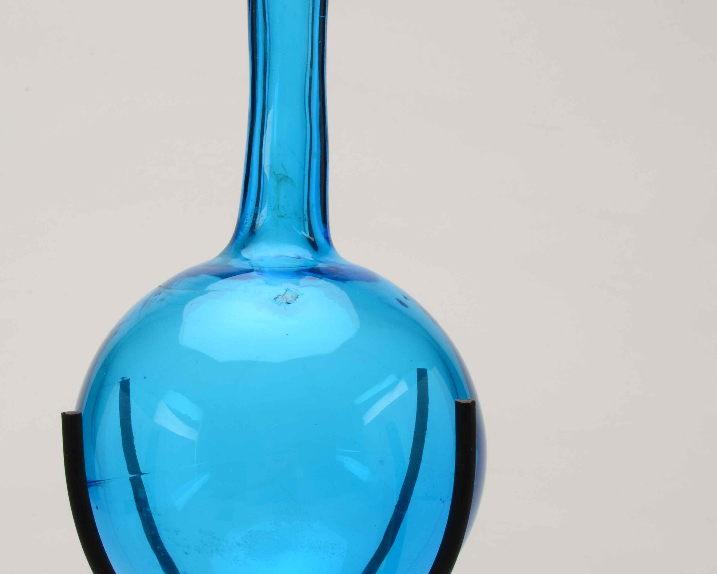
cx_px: 294
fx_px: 2562
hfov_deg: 15.9
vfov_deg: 12.8
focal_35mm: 121
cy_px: 335
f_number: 32
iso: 100
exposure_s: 1/160
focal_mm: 55
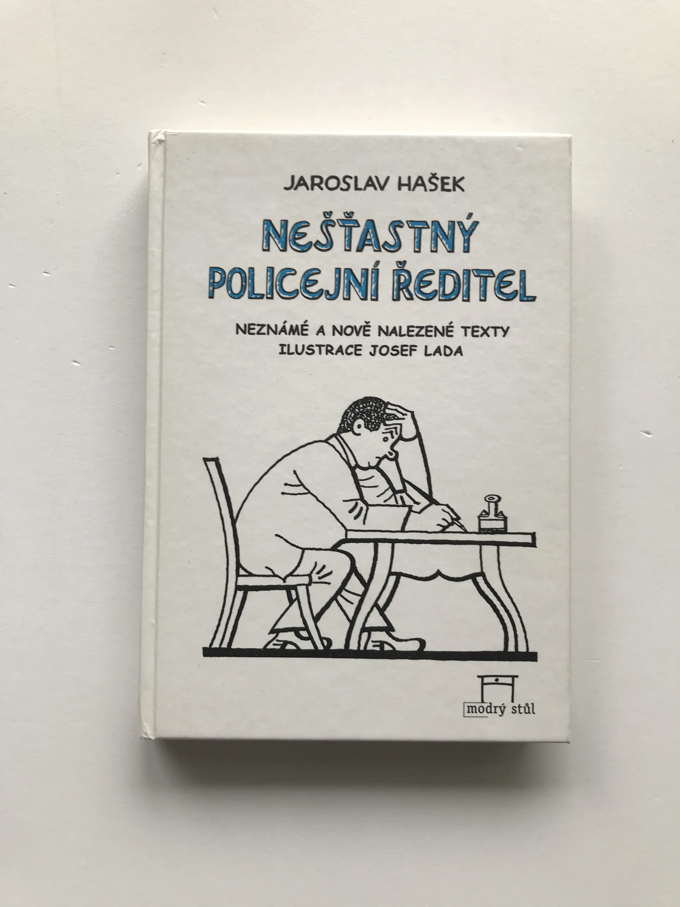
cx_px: 340
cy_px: 454
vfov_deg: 63.4
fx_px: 733
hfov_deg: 49.7
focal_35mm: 28
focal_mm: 3.99
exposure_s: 1/50
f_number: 1.8
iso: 20
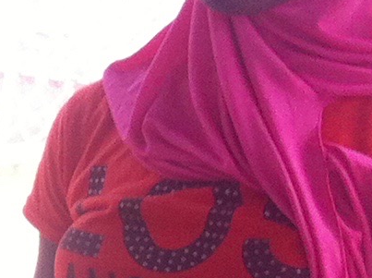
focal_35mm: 225
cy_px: 654
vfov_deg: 6.3
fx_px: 2414
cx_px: -462
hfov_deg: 8.2
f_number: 2.8
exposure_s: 1/120
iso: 80
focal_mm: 3.85
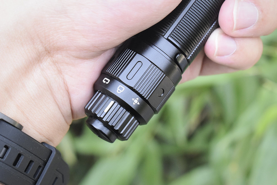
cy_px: 92
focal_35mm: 82
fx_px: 635
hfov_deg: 24.6
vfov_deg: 16.6
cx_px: 138
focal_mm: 55
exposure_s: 1/400
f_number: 10
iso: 3200
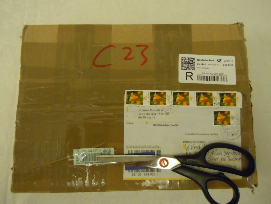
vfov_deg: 46.8
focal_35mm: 30
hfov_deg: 60.0
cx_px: 136
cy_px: 102
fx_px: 235
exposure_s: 1/20
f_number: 3.5
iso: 800
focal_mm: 5.4
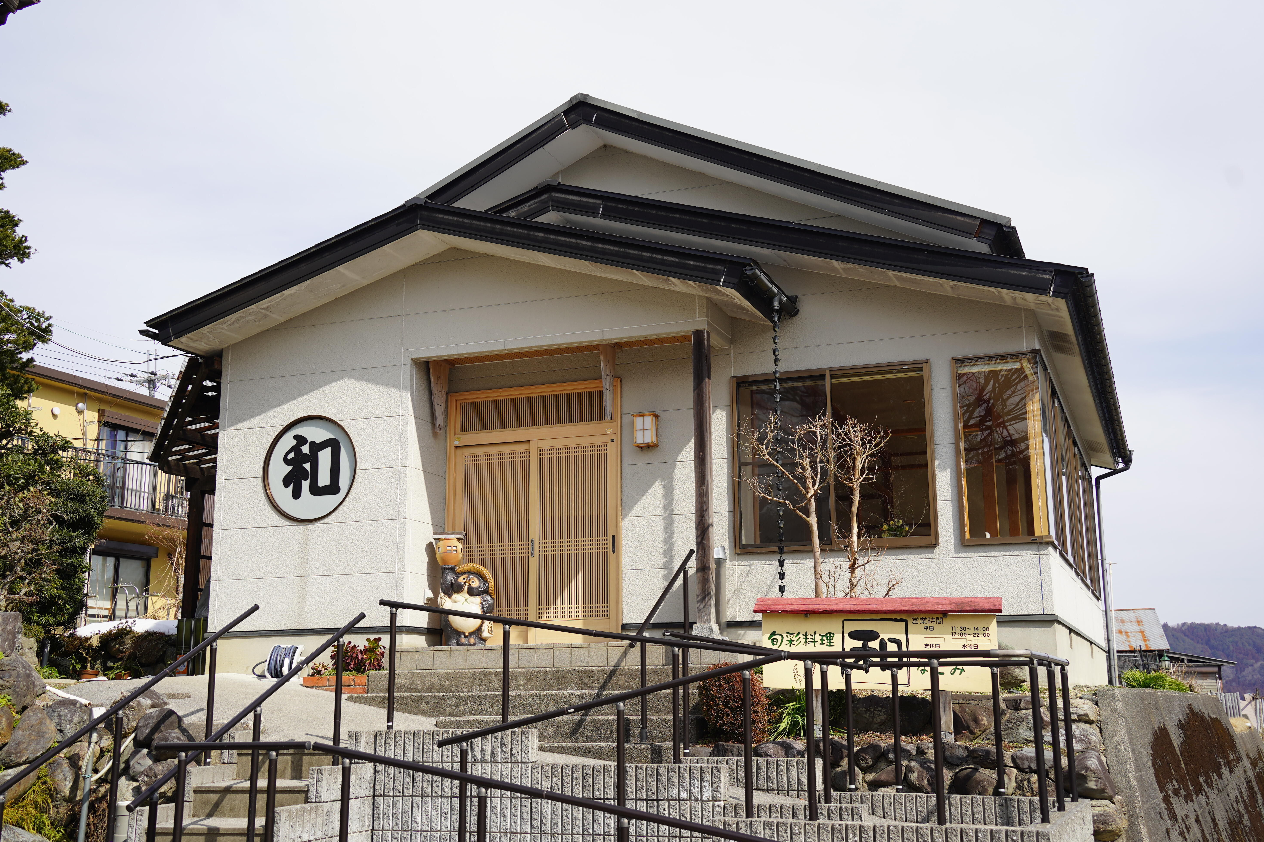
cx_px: 640
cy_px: 414
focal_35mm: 39
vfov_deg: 34.2
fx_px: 1369
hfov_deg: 49.6
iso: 100
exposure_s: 1/500
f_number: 5
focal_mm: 38
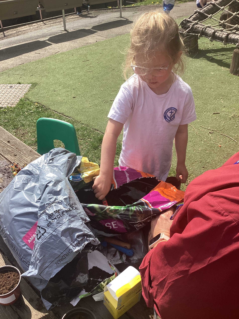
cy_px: 160
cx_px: 120
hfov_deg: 45.4
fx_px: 285
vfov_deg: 58.4
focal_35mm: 31
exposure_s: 1/926
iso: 25
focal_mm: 3.3
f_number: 2.4
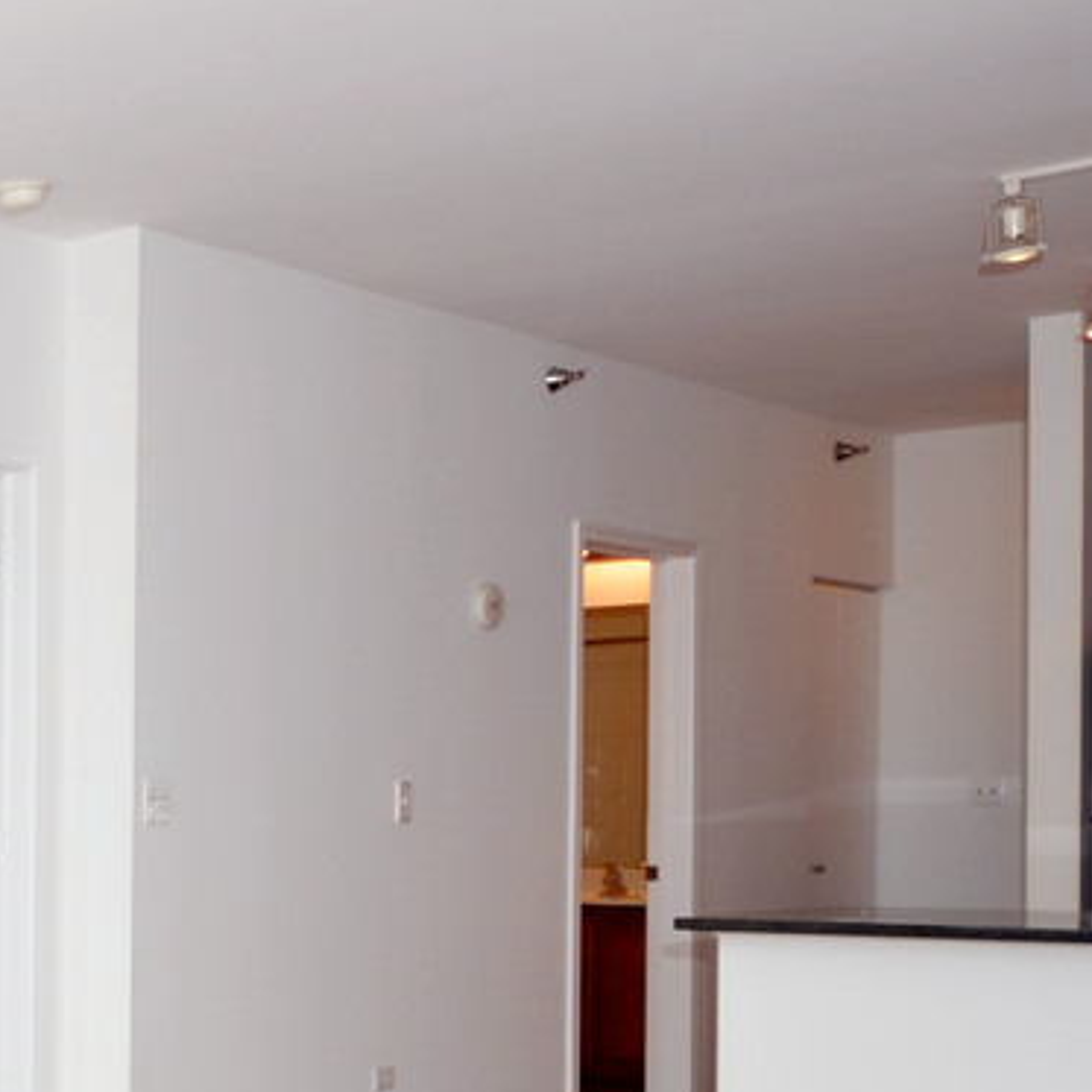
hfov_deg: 22.4
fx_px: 2282
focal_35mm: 64
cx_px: -523
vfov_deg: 26.6
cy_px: 820
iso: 220
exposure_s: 1/60
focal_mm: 11.5
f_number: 4.2
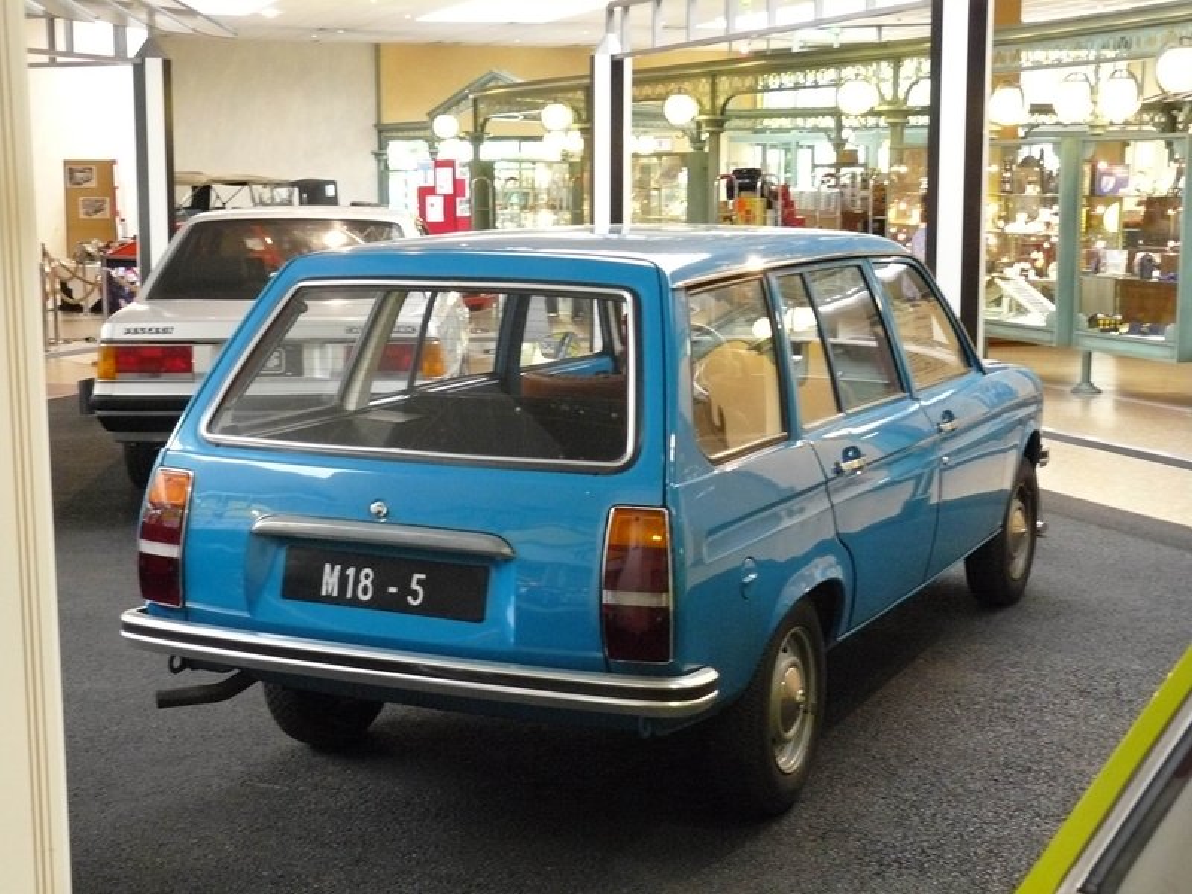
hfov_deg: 36.2
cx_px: 596
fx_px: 1825
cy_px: 447
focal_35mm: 53
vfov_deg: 27.5
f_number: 2.8
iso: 400
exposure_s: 1/25
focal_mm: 8.8
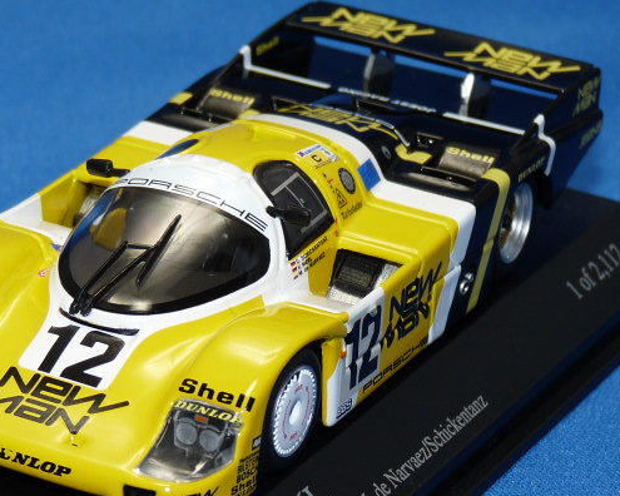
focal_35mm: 169
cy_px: 258
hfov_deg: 11.4
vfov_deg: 9.1
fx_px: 3101
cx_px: 227
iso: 100
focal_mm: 13.3
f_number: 3.4
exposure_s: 1/40
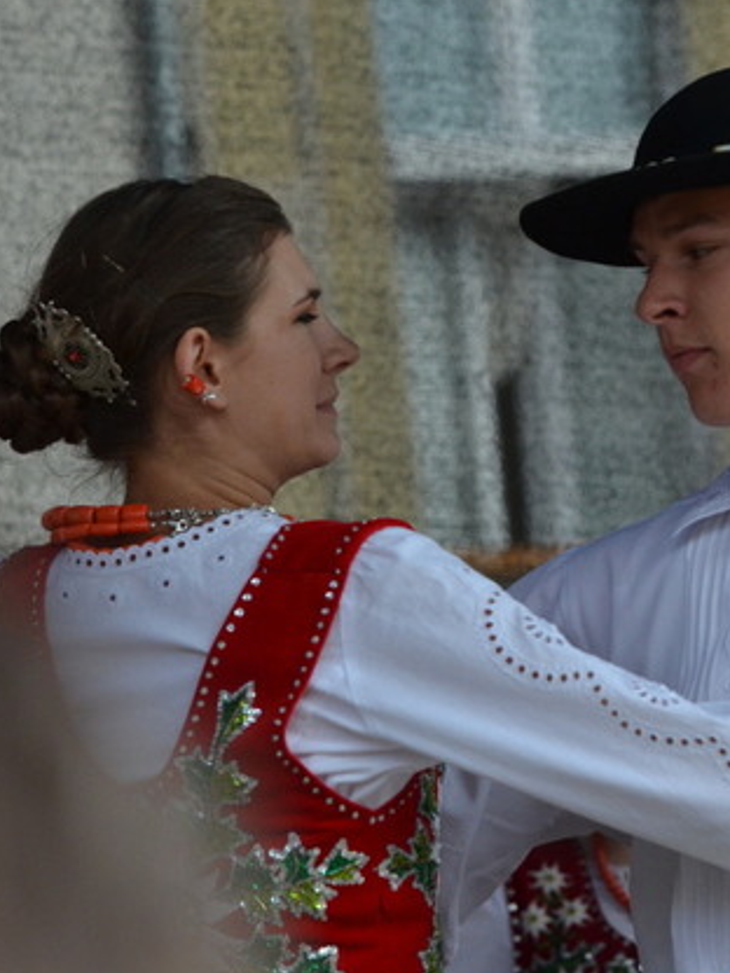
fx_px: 7732
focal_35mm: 275
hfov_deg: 5.4
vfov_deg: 7.2
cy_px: 463
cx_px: 629
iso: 800
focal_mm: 112
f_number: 5
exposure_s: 1/2500
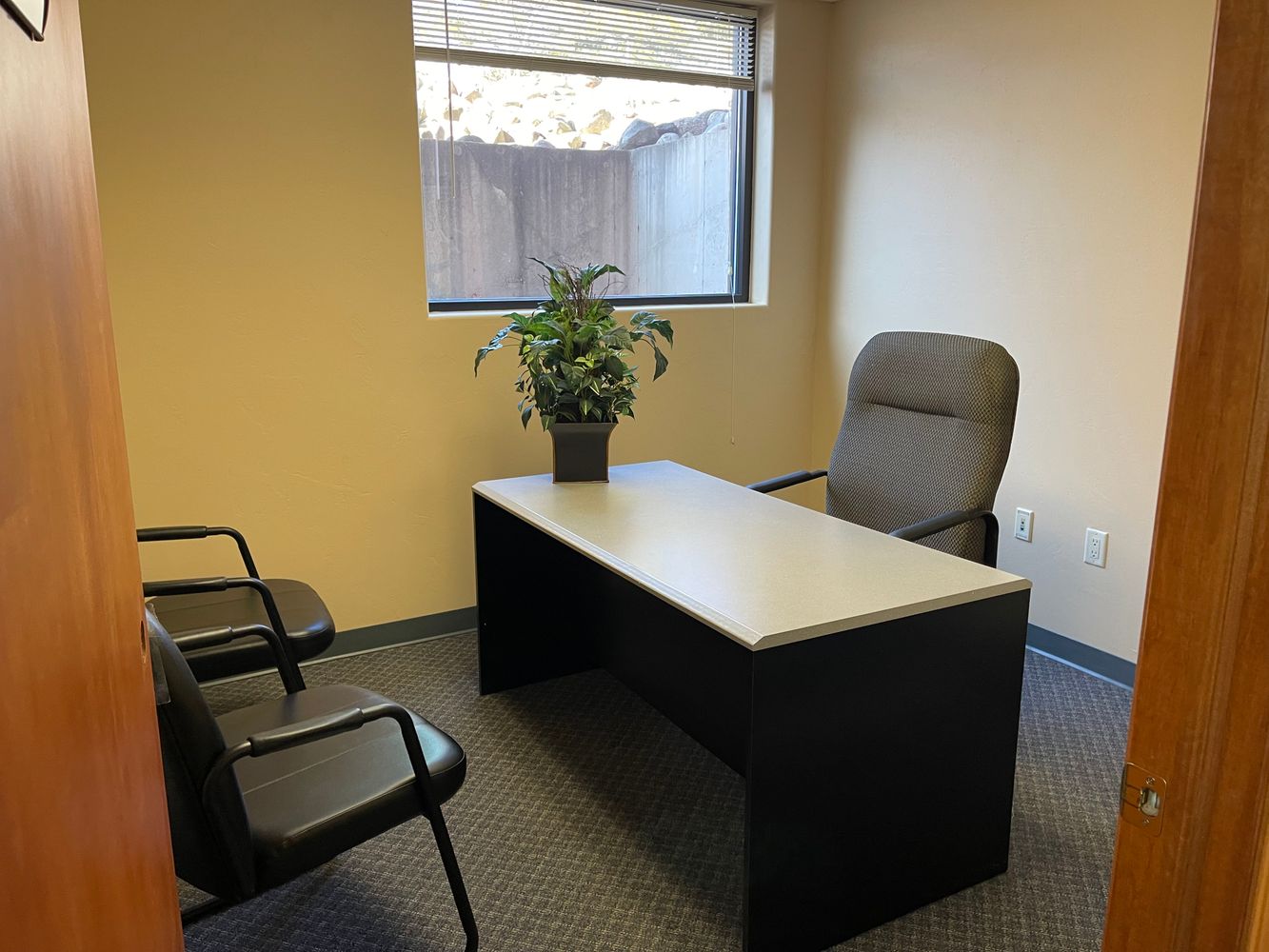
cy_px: 476
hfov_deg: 67.3
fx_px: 953
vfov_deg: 53.1
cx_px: 634
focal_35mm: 26
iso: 200
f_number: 1.6
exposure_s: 1/60
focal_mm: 5.1
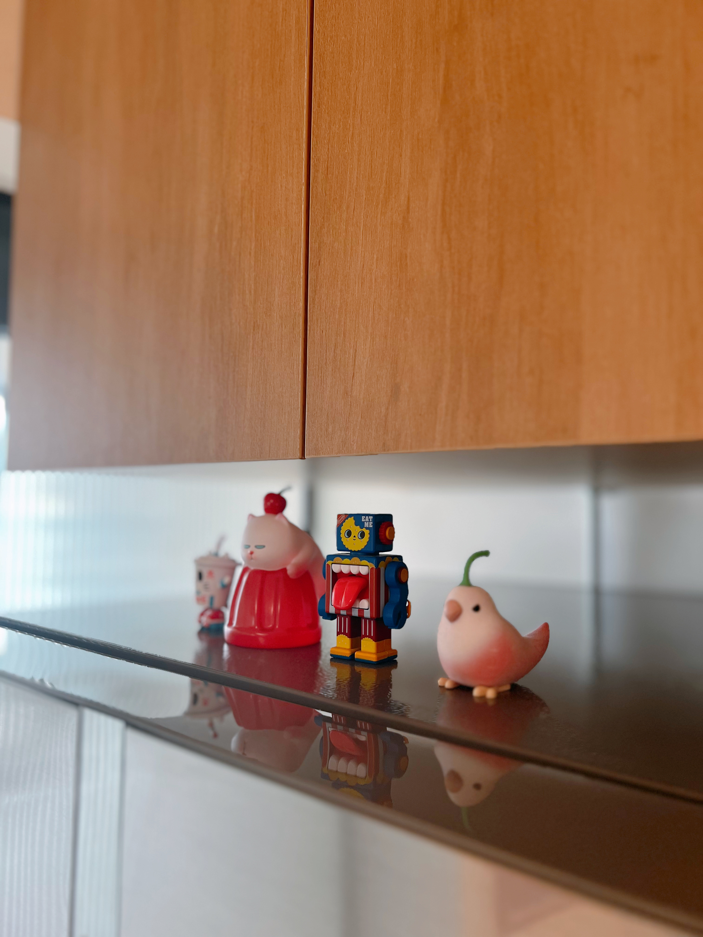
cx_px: 352
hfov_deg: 53.1
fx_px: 704
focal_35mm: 26
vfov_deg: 67.3
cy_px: 468
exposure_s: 1/50
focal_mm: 5.7
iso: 125
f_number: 1.5
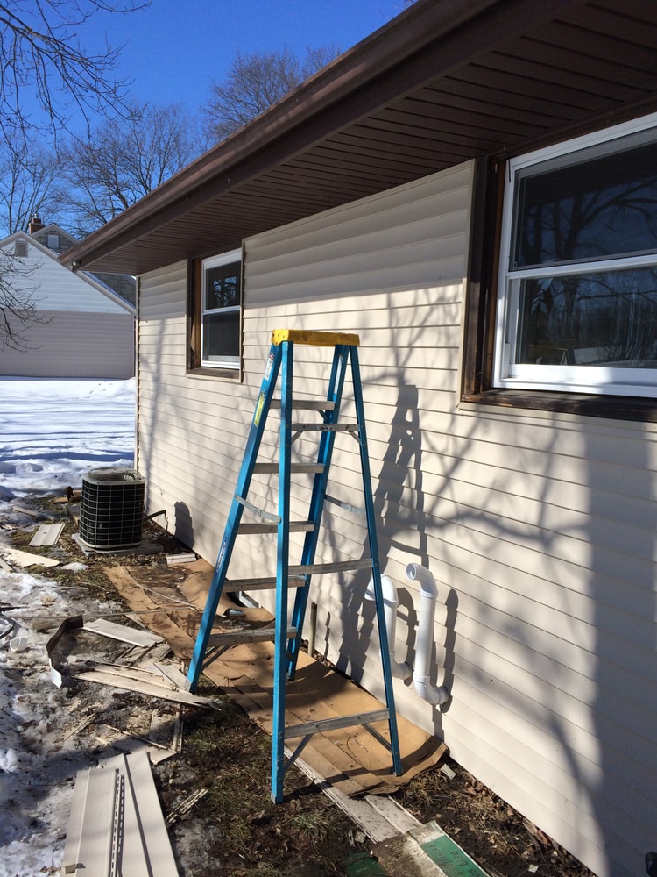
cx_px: 328
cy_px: 438
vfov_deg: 60.0
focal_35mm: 30
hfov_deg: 46.8
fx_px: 759
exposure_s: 1/3731
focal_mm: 4.12
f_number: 2.2
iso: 40
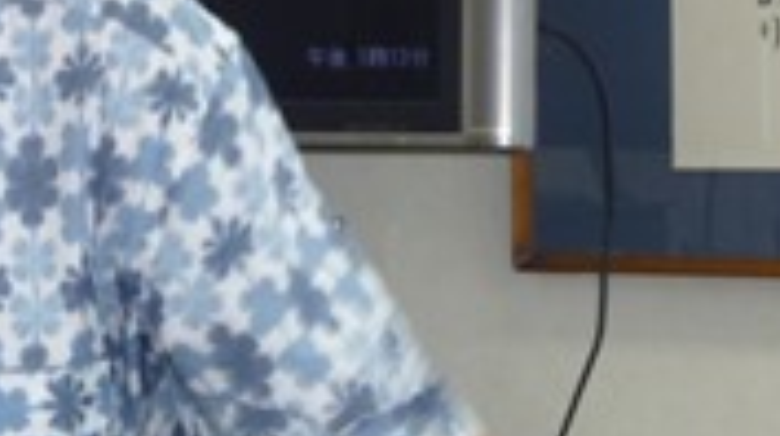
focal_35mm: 163
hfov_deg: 13.0
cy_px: -4
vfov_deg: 7.4
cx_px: -18
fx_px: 3367
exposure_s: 1/40
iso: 200
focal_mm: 10.4
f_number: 4.7
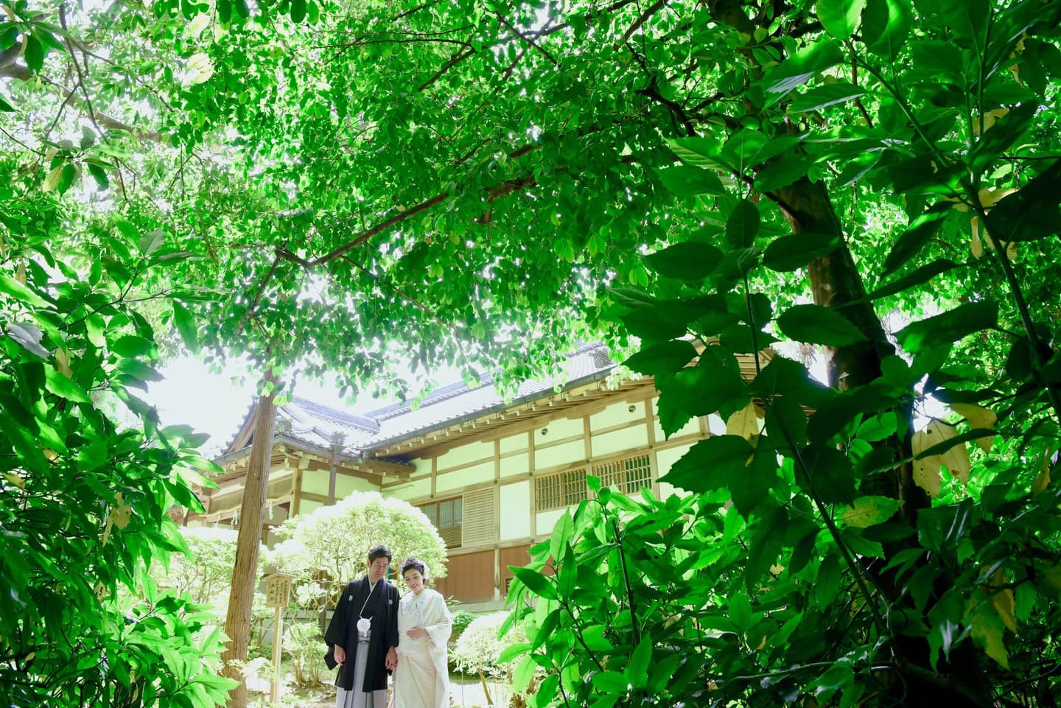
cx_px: 530
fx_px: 708
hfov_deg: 73.7
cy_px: 354
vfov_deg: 53.2
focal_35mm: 24
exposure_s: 1/125
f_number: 7.1
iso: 1000
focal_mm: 24
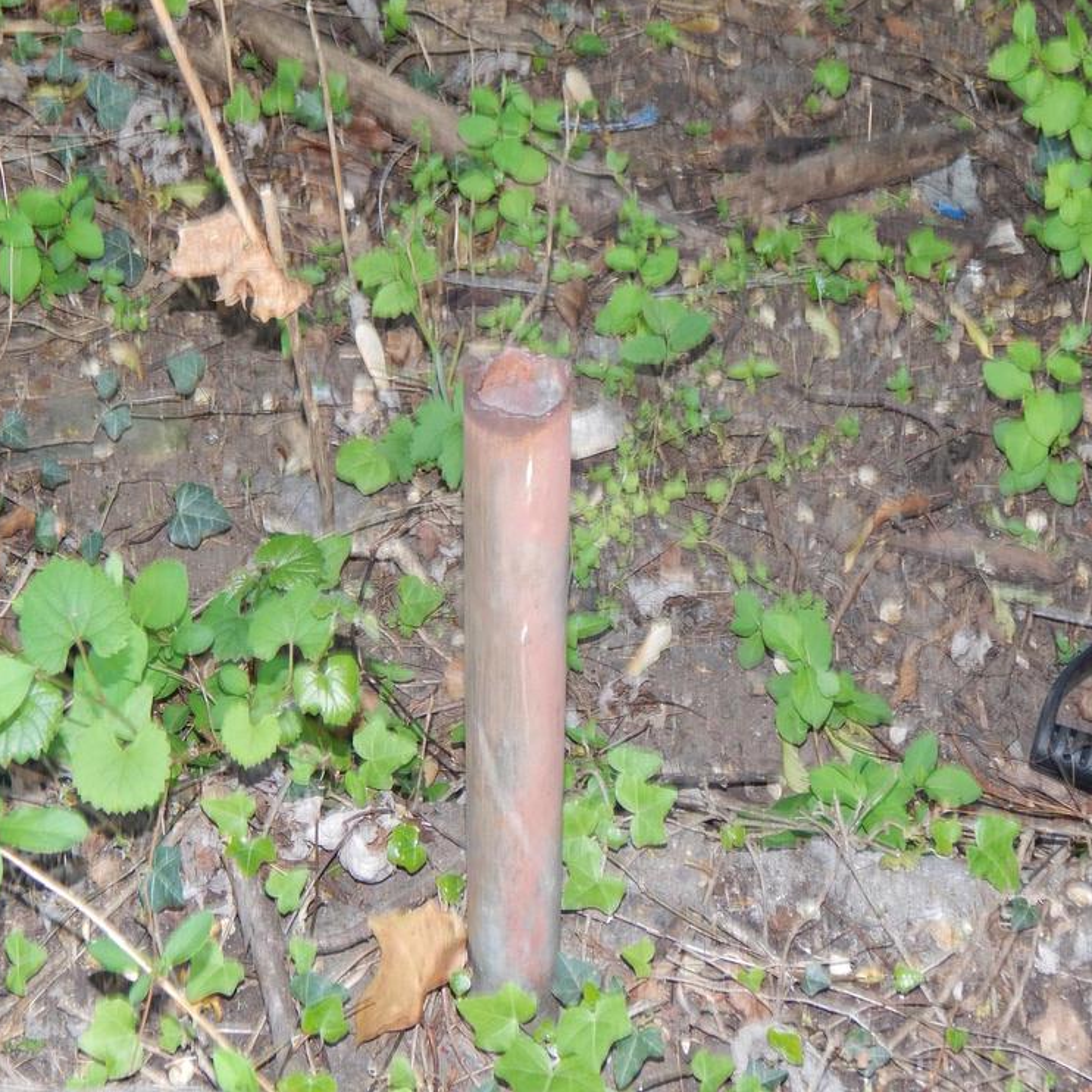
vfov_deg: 20.6
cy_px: 529
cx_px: 553
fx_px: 2998
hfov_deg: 20.6
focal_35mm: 84
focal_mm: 12.3
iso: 200
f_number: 4.1
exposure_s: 1/30
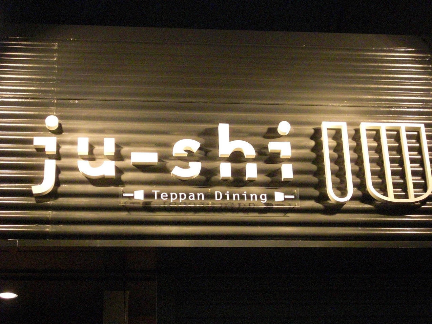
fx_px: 923
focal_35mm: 74
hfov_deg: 26.3
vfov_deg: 19.9
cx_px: 216
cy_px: 162
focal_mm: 13.1
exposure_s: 1/30
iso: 800
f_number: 4.2
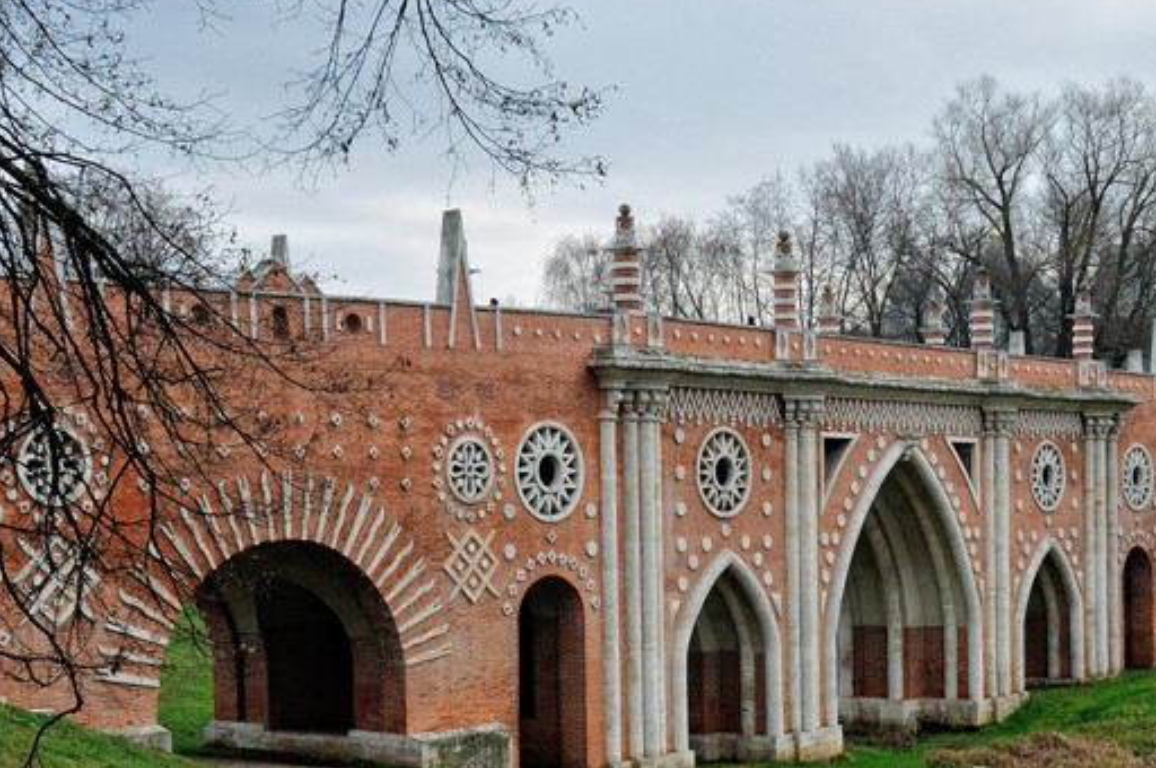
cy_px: 539
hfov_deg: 34.5
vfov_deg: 23.2
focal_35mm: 58
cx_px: 671
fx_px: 1860
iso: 400
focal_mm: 22
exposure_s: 1/400
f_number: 7.1
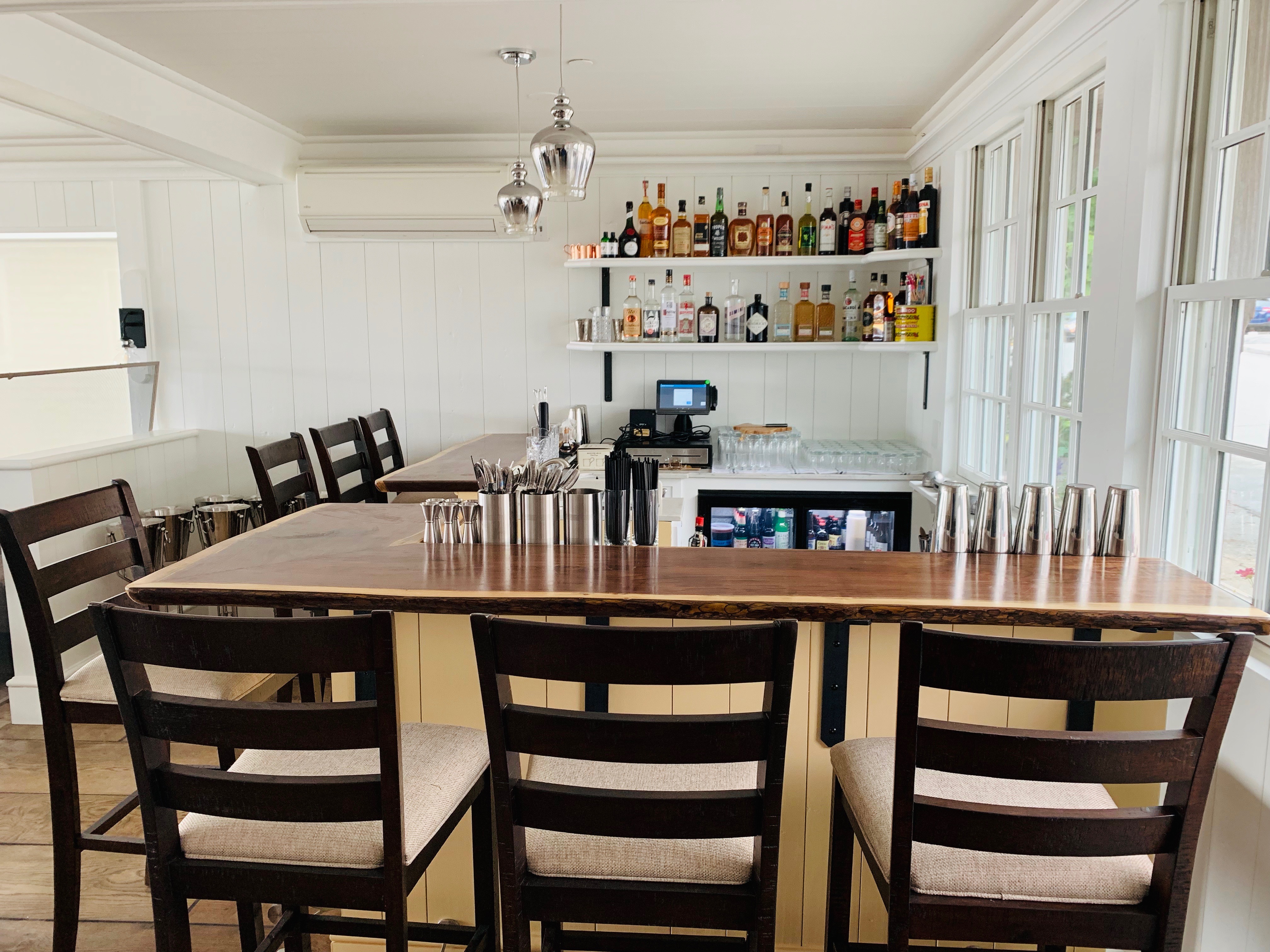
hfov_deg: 67.3
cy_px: 476
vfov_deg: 53.1
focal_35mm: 26
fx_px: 954
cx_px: 635
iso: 125
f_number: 1.8
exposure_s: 1/60
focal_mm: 4.25
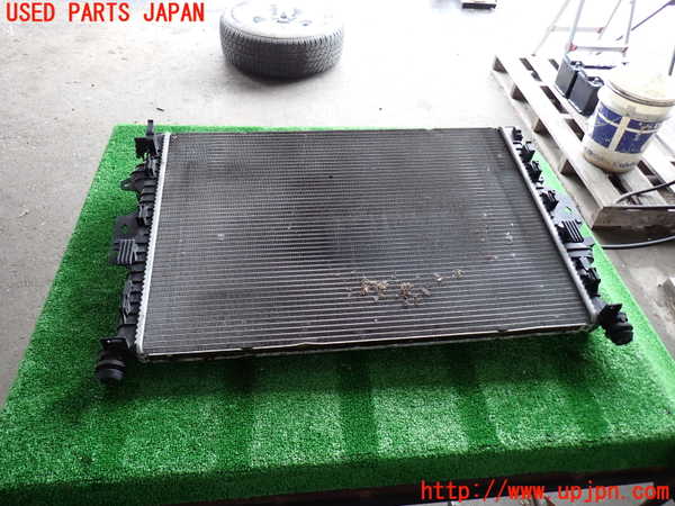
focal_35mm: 25
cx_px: 338
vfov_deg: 54.9
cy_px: 253
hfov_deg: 69.4
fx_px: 487
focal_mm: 4.5
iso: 125
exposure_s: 1/60
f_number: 2
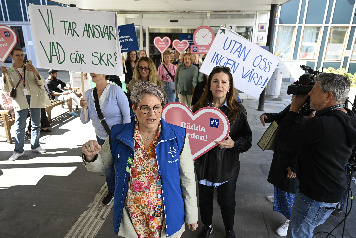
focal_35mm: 24
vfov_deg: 53.1
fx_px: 237
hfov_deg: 73.7
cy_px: 119
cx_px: 178
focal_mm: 24
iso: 400
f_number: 5
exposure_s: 1/320
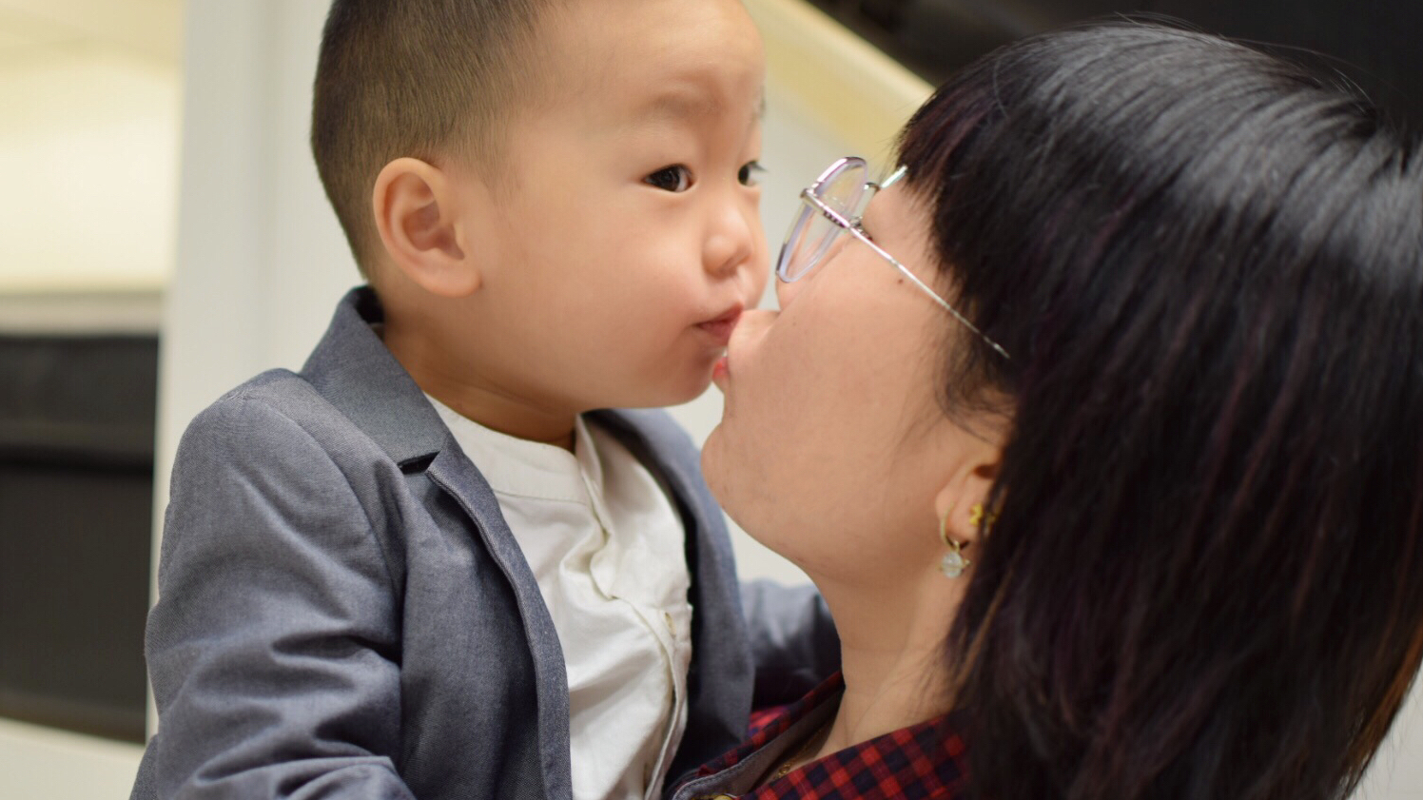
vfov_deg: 20.2
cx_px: 655
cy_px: 356
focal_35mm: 60
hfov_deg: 35.1
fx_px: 2247
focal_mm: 35
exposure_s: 1/50
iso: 100
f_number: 1.8
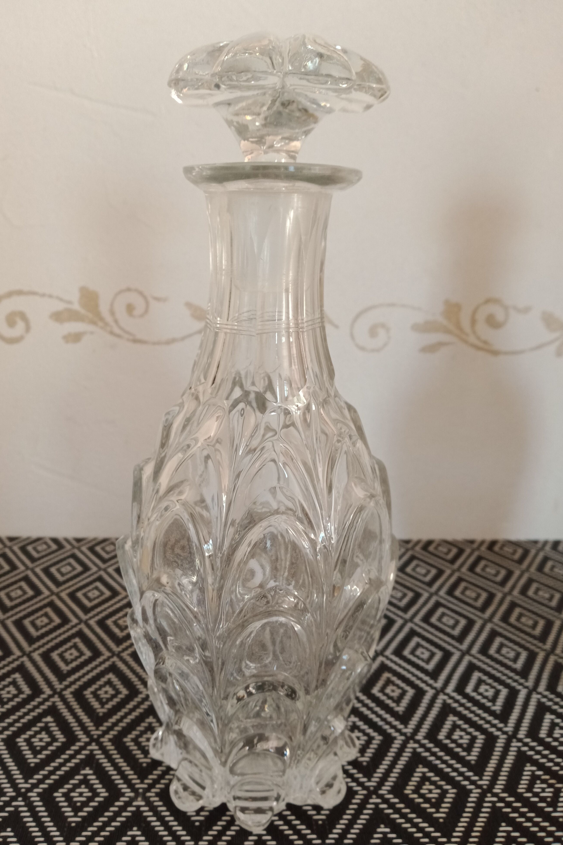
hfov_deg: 43.5
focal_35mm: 30
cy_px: 410
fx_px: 704
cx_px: 243
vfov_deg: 61.9
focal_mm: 3.54
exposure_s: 1/33.3
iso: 379
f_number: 2
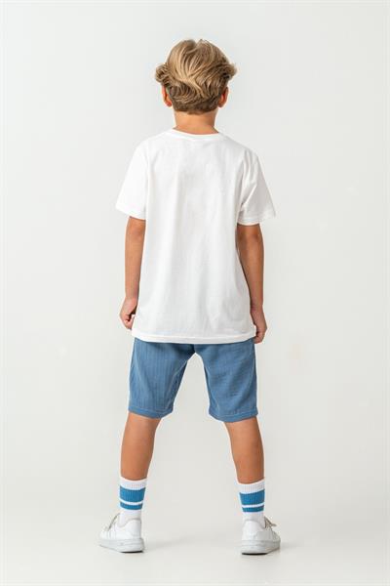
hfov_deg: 13.0
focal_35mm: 105
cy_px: 293
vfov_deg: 19.5
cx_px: 195
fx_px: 1706
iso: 160
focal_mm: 105
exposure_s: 1/125
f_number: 7.1
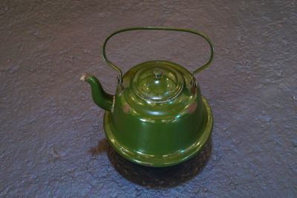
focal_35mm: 52
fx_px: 433
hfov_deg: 37.9
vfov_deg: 25.7
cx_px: 148
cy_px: 99
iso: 3200
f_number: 5
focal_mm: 35
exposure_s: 1/15
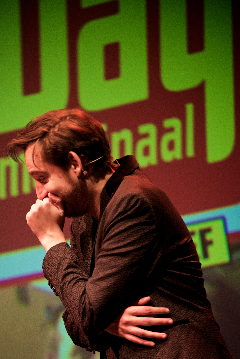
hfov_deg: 4.6
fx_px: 3017
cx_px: 70
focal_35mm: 302
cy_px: 260
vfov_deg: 6.8
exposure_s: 1/125
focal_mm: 200
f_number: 3.5
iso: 1600
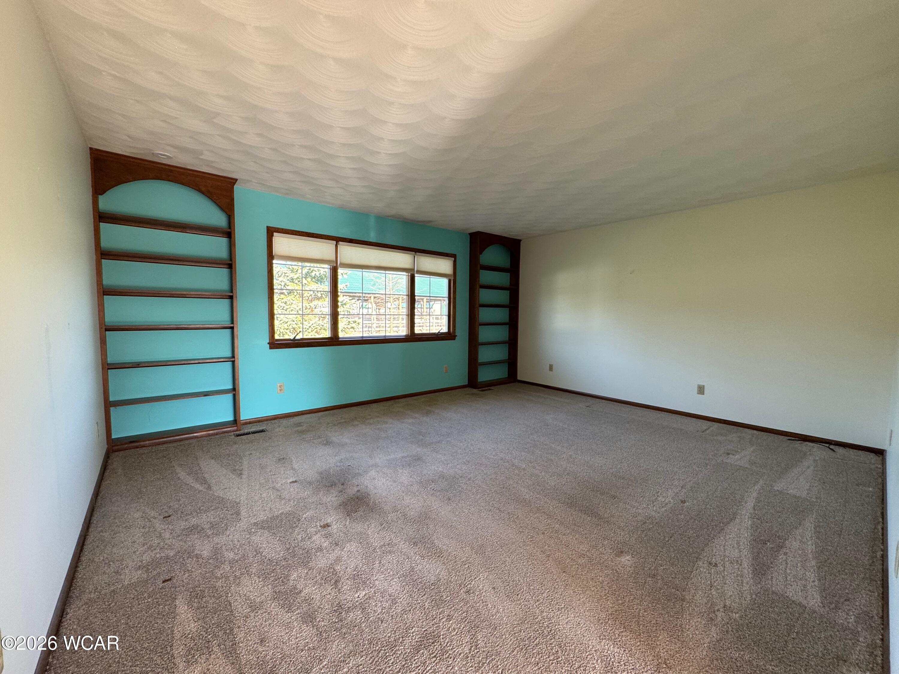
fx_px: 364
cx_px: 450
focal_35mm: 14
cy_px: 337
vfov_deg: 85.7
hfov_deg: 102.1
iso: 160
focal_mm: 2.22
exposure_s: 1/99
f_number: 2.2
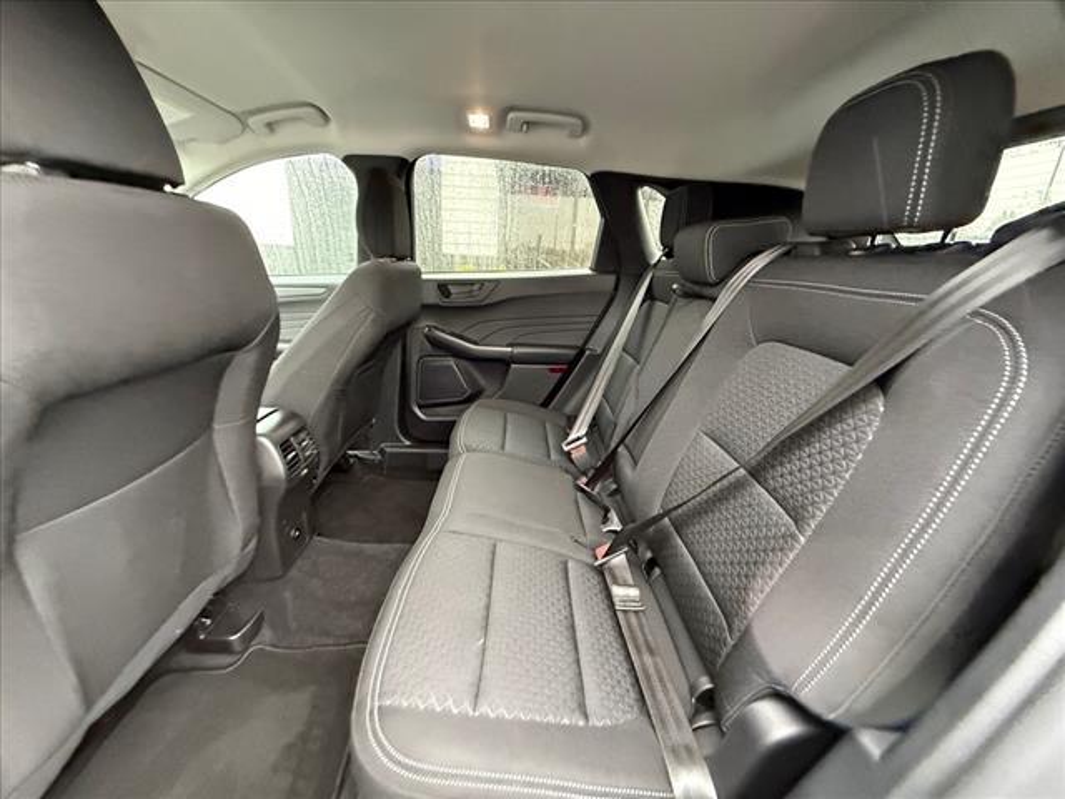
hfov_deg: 102.1
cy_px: 400
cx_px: 532
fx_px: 431
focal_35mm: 14
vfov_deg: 85.7
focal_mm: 2.22
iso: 1000
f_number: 2.2
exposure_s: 1/60
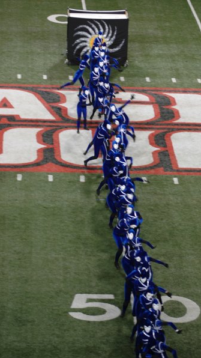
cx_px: 119
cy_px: 180
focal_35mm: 198
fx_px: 1873
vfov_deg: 10.9
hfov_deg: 6.1
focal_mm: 125
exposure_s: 1/60
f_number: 2.8
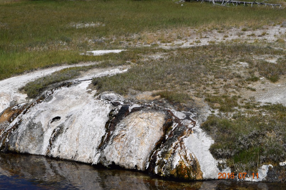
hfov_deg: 24.6
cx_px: 143
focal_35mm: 82
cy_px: 95
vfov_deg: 16.5
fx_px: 655
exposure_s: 1/500
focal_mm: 55
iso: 200
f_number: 11
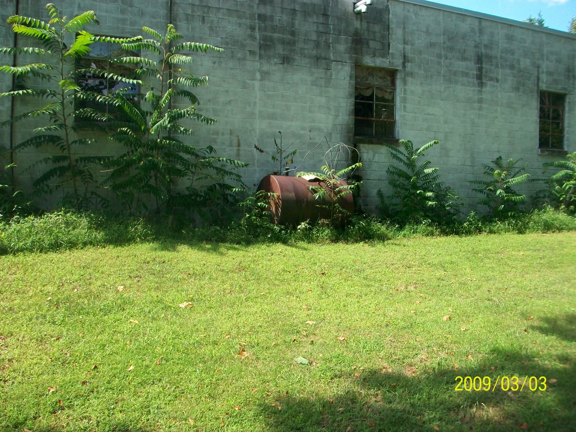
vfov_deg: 41.8
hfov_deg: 54.0
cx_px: 288
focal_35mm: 34
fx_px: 566
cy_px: 216
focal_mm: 5.7
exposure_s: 1/400
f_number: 2.8
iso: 80
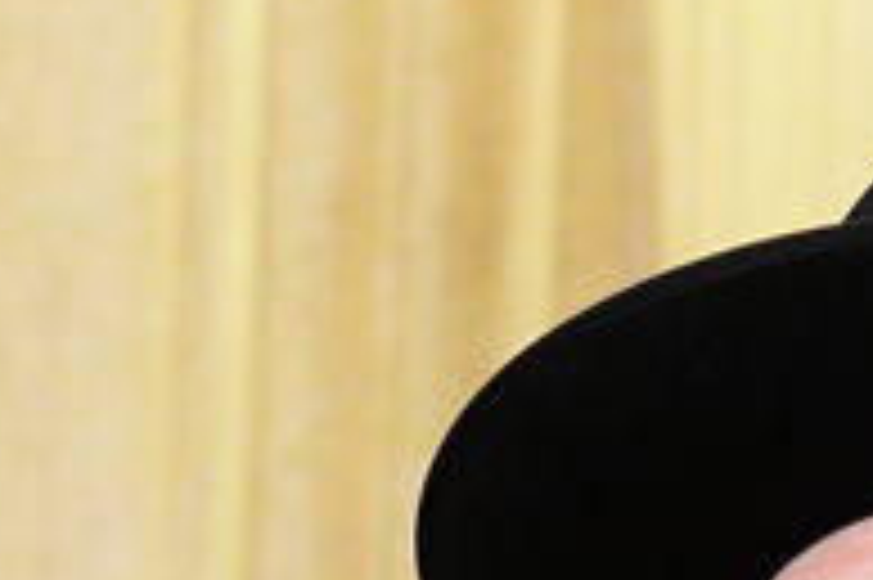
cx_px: 270
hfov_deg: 8.4
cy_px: 1068
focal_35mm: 245
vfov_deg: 5.5
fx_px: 5936
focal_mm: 34
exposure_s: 1/160
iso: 2000
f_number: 3.5
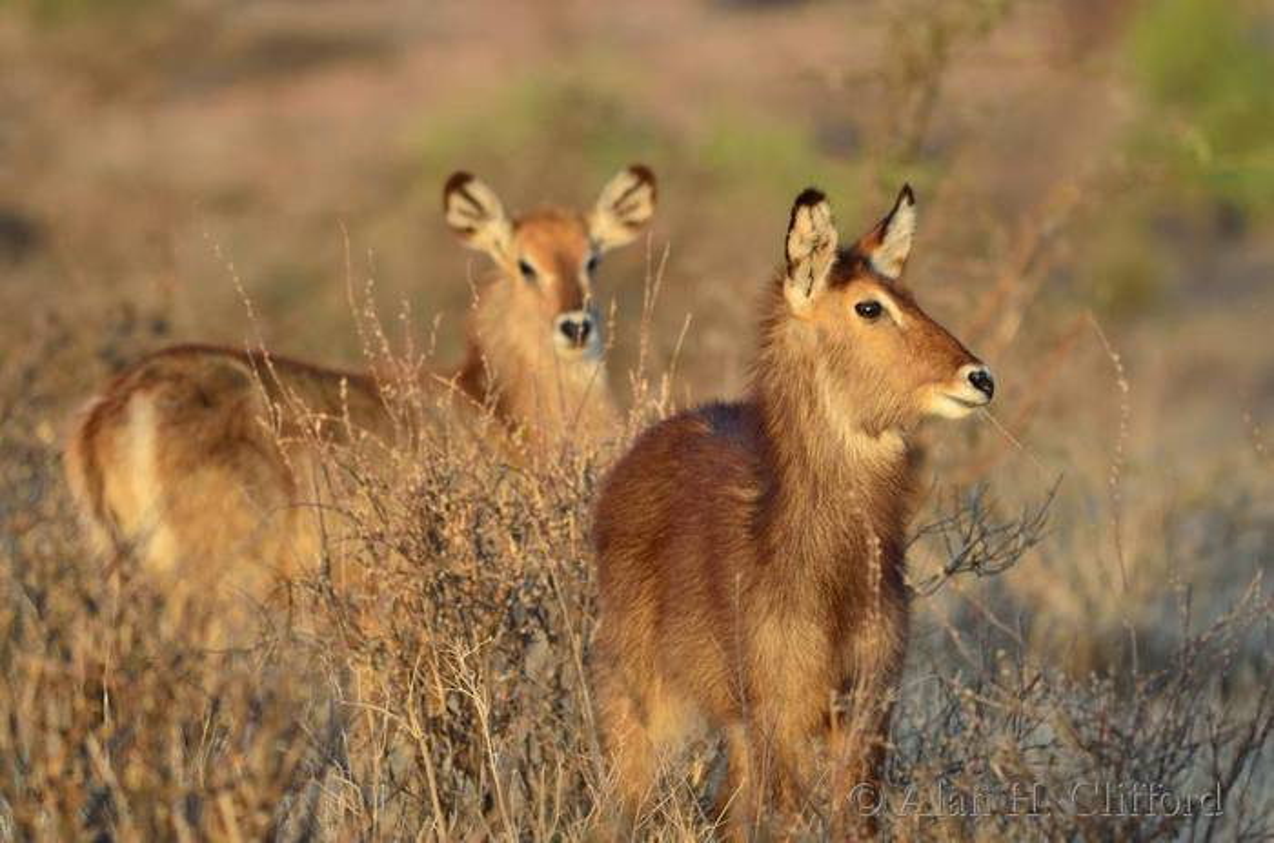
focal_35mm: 555
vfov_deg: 2.5
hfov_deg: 3.7
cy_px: 422
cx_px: 637
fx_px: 19592
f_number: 5.6
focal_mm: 370
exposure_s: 1/500
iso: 320
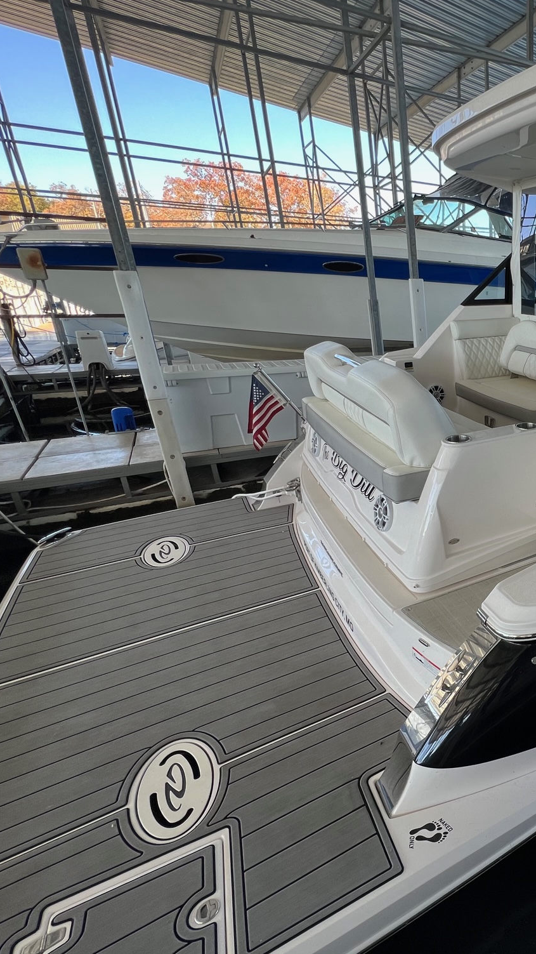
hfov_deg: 47.5
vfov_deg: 89.6
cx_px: 546
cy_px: 476
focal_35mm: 19
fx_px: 480
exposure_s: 1/124
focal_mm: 1.57
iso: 32
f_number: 1.8
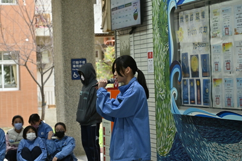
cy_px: 80
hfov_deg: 19.4
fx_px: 706
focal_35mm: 105
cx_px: 121
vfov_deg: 13.1
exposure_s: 1/320
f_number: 4
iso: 1000
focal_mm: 70
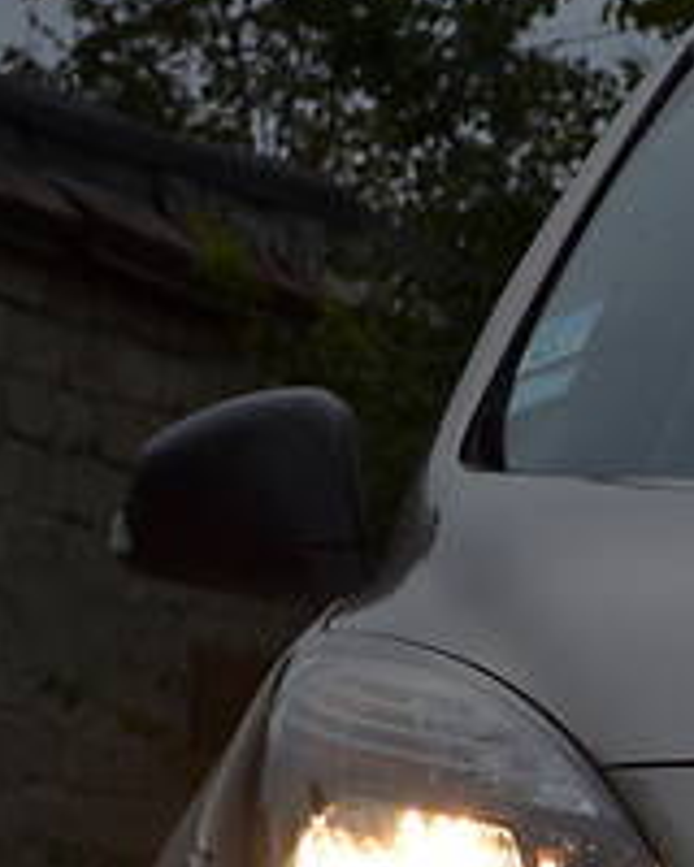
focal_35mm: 310
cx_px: 1505
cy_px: 986
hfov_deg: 4.9
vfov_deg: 6.2
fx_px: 7956
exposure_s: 1/200
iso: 100
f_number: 7.1
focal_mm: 55
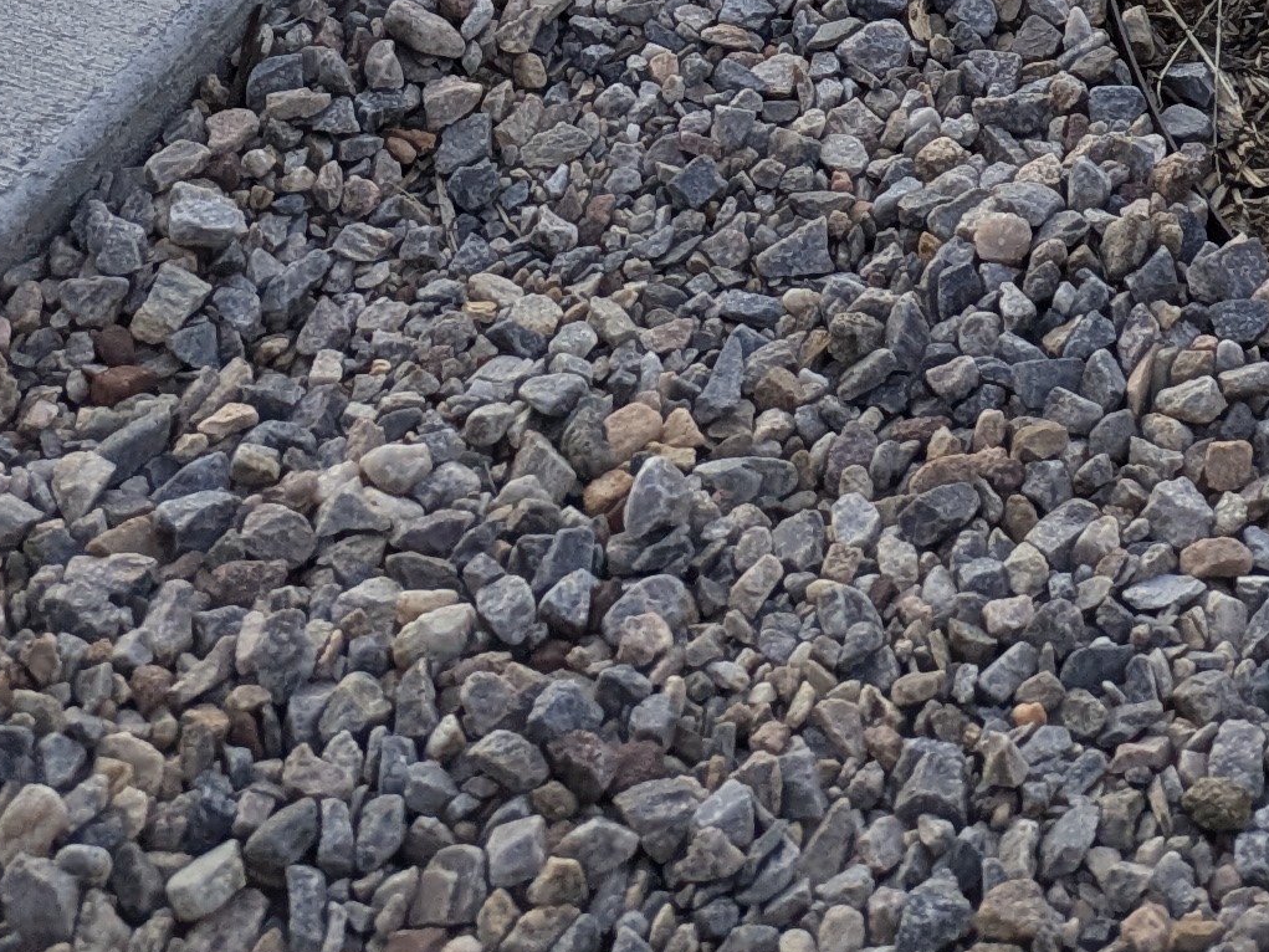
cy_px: -1508
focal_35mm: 96
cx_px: 1615
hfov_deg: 19.0
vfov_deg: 11.8
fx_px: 3520
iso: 18
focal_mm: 6.81
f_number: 1.85
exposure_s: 1/351
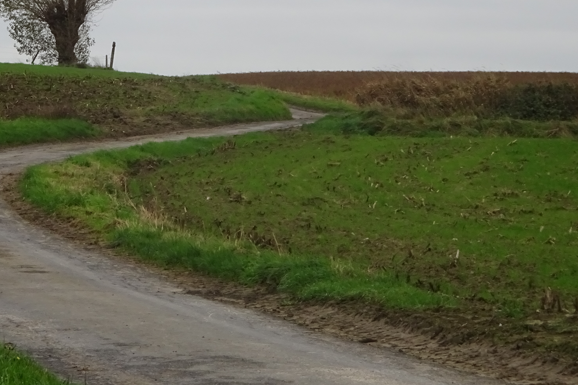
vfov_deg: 6.2
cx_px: 161
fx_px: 3532
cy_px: 101
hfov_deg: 9.3
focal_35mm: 220
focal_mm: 21.66
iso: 250
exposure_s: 1/160
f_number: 5.6
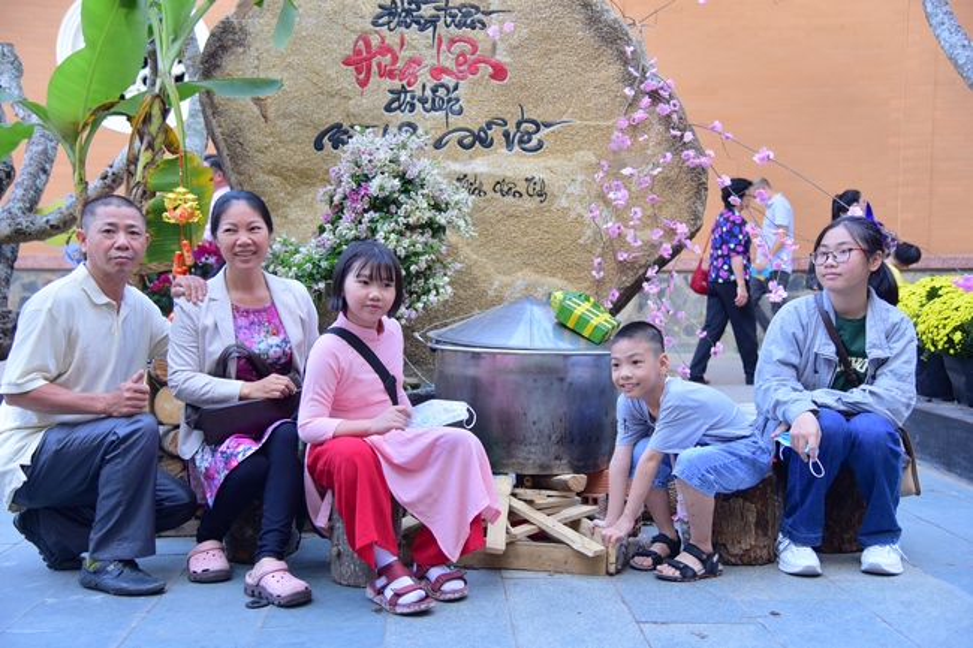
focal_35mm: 44
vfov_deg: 30.5
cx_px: 486
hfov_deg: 44.5
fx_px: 1189
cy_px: 324
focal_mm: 44
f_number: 4
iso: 200
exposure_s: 1/160
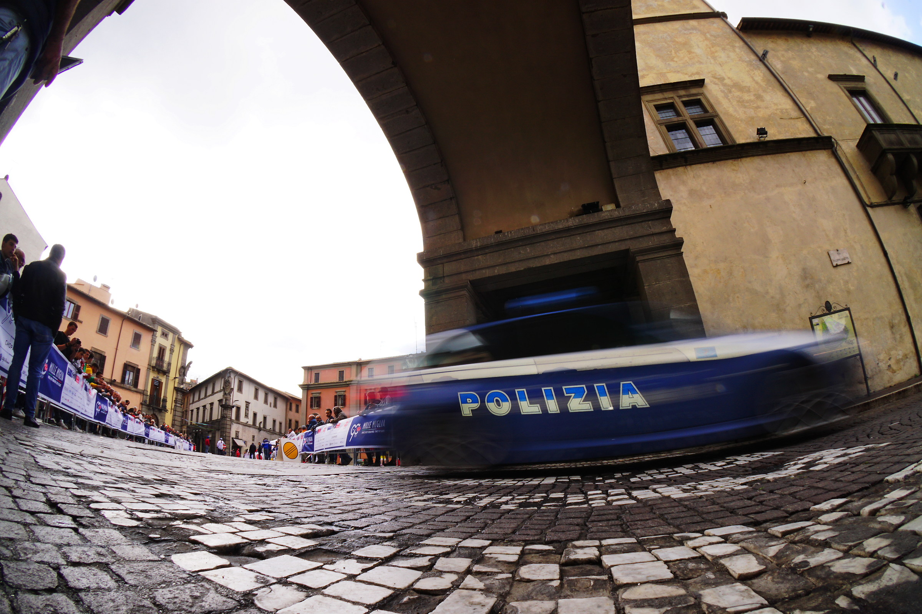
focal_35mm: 24
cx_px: 461
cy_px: 307
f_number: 20
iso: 100
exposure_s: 1/6
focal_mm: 16
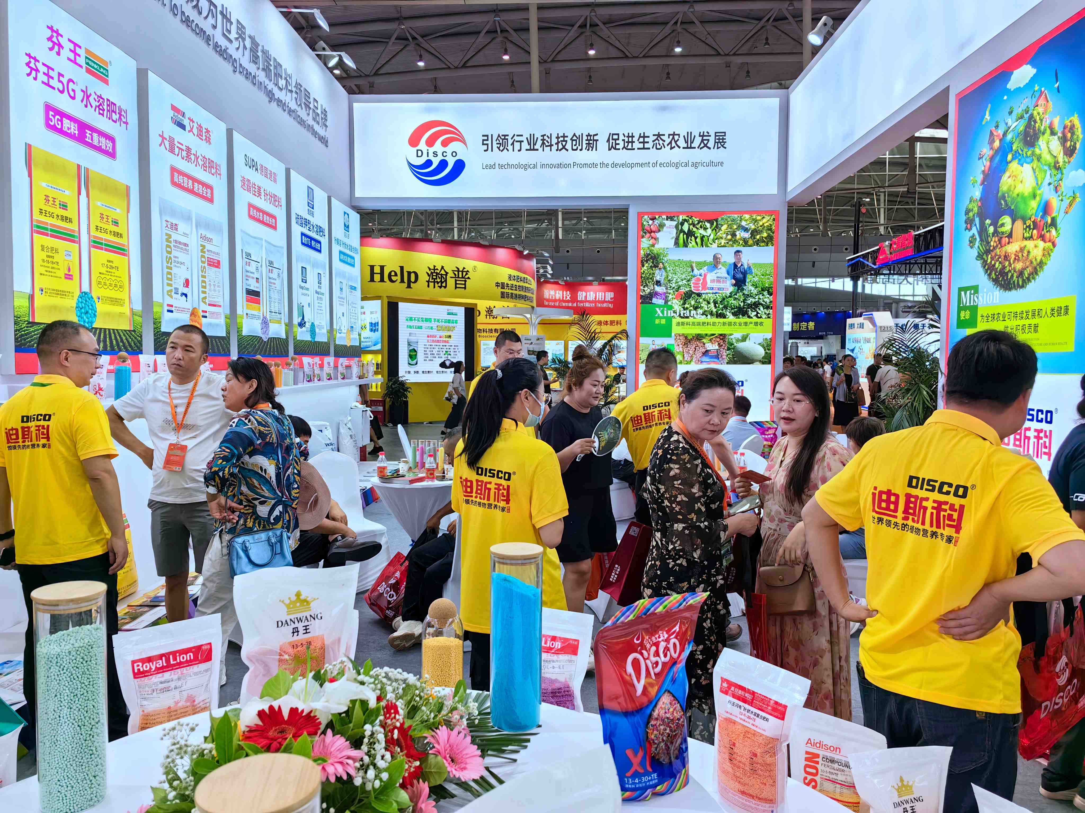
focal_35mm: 27
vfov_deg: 51.4
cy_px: 406
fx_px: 846
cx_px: 542
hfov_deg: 65.3
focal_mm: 5.75
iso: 50
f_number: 2
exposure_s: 1/354
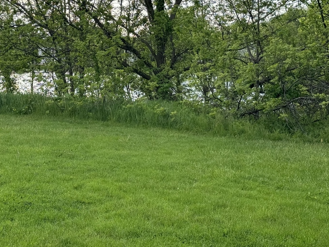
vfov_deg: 20.6
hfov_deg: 27.2
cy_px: 70
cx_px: 97
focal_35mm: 71
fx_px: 675
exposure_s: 1/1133
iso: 64
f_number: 1.78
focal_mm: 6.76
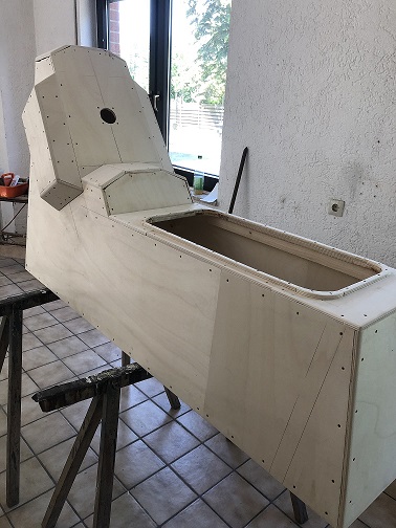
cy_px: 264
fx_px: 427
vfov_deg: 63.4
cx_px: 198
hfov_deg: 49.7
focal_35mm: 28
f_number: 1.8
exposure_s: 1/40
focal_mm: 4
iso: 25
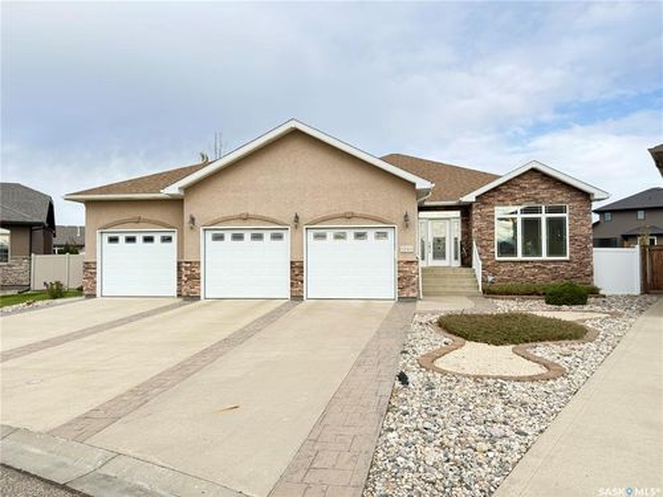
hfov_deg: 71.6
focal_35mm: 24
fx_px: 460
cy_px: 248
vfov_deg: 56.8
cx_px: 332
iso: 80
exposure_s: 1/1689
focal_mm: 6.76
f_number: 1.78
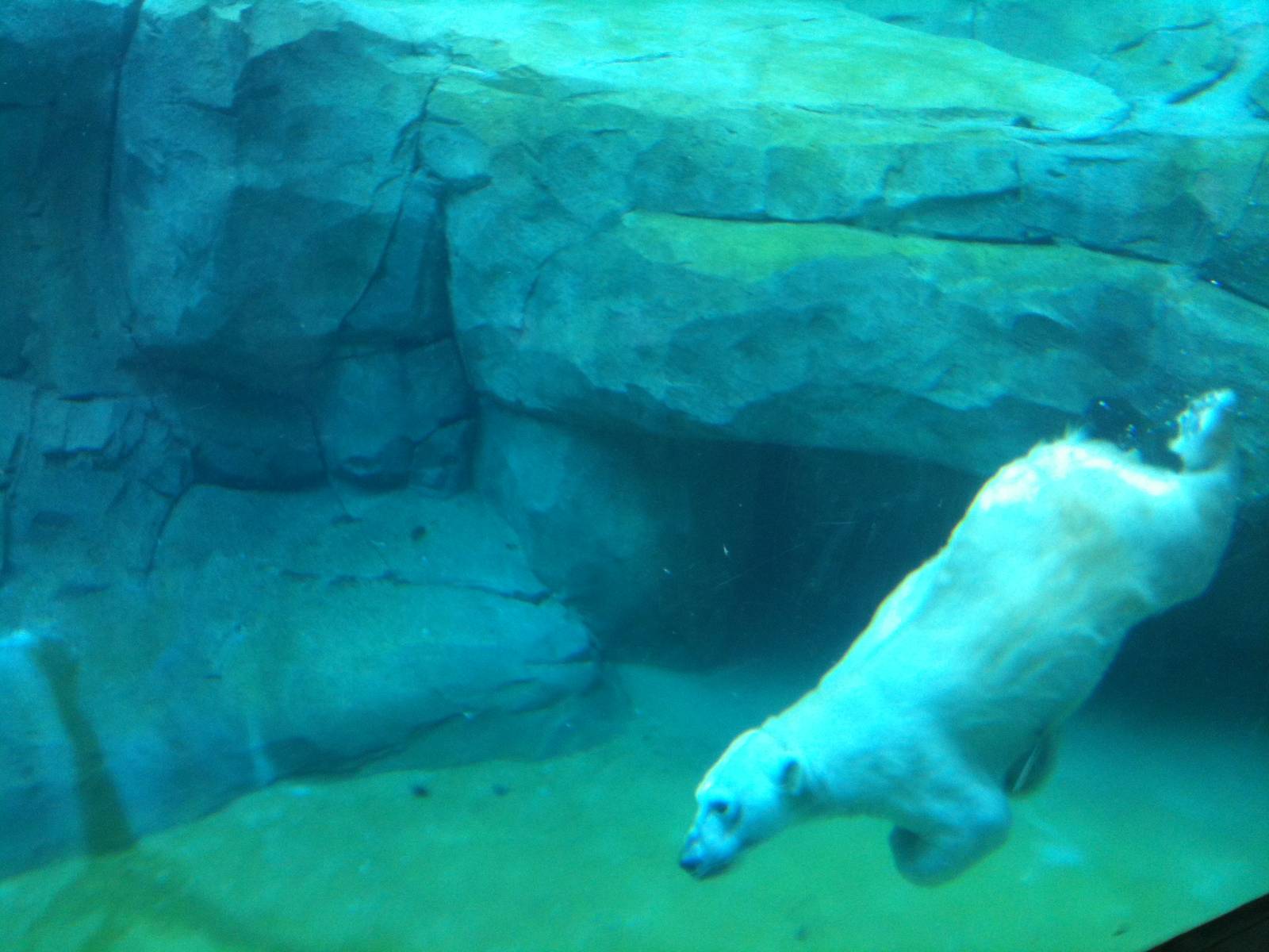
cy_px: 476
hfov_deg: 52.6
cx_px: 634
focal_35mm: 35
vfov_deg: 40.7
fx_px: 1283
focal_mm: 3.85
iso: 64
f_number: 2.8
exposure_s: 1/40
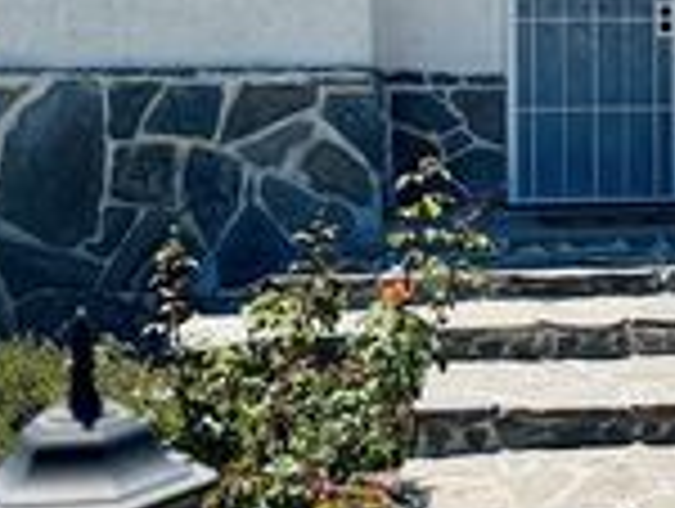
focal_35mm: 80
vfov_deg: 18.3
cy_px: 79
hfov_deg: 23.6
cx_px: 626
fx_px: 1562
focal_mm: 6.76
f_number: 1.78
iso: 80
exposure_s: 1/3597
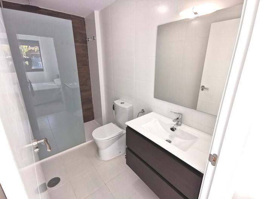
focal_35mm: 16
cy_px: 100
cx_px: 133
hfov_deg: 94.5
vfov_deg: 78.1
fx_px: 123
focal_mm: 2.35
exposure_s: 1/100
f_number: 2.2
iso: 125
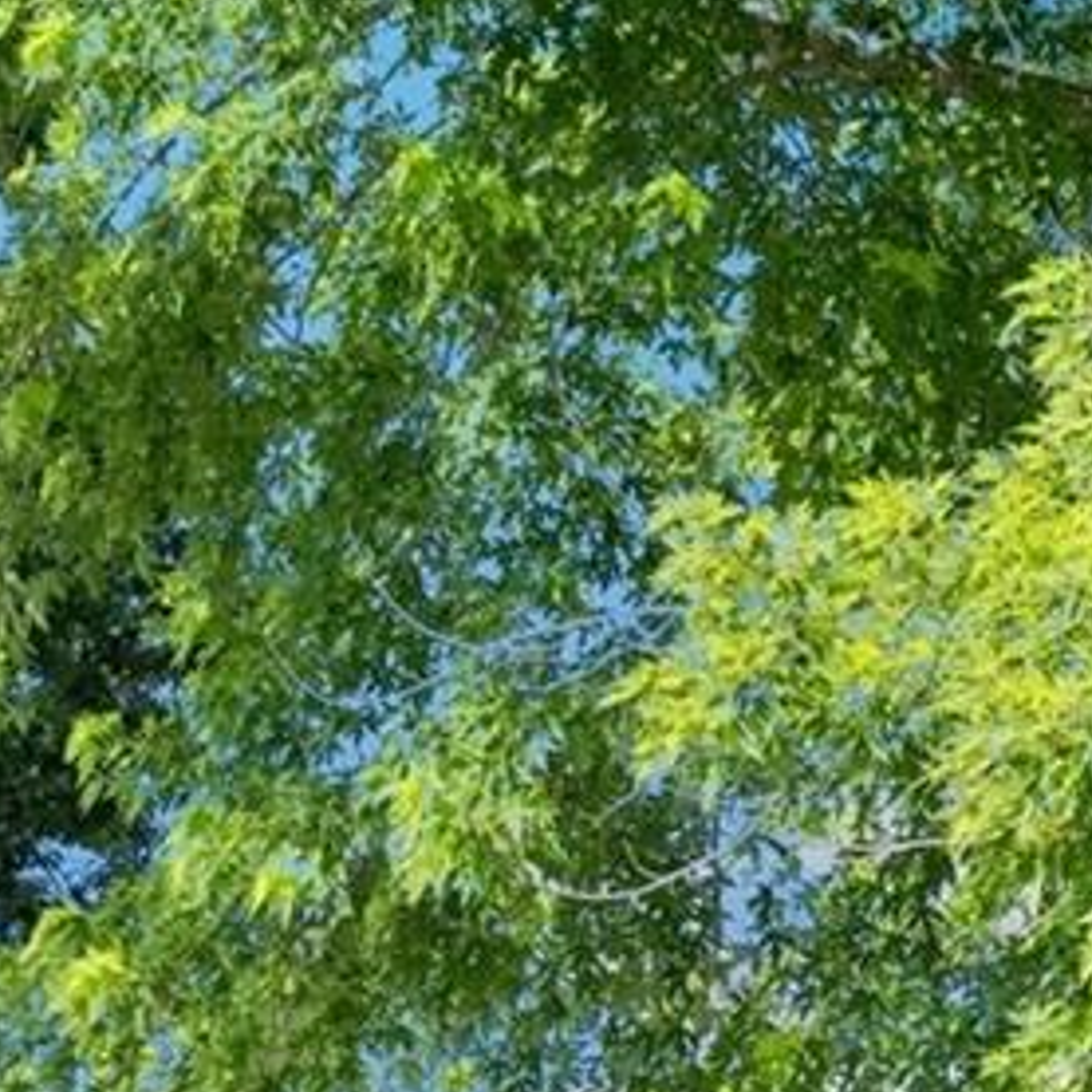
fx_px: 5782
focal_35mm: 162
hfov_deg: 10.4
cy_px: 1573
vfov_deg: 10.5
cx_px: 1683
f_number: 6.3
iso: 2500
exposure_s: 1/400
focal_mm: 33
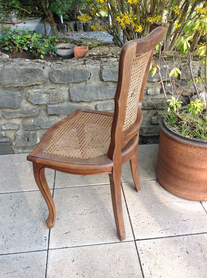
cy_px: 139
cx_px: 104
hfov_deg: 40.6
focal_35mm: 35
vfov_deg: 52.7
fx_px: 280
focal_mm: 4.28
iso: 50
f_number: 2.4
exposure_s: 1/192
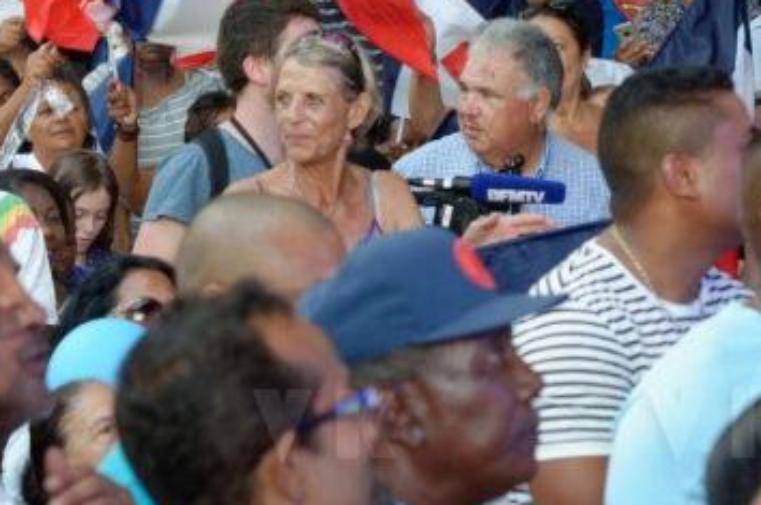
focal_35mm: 237
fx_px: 5003
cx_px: 322
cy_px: 163
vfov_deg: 5.8
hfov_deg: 8.7
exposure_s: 1/125
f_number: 5
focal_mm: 70
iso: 640
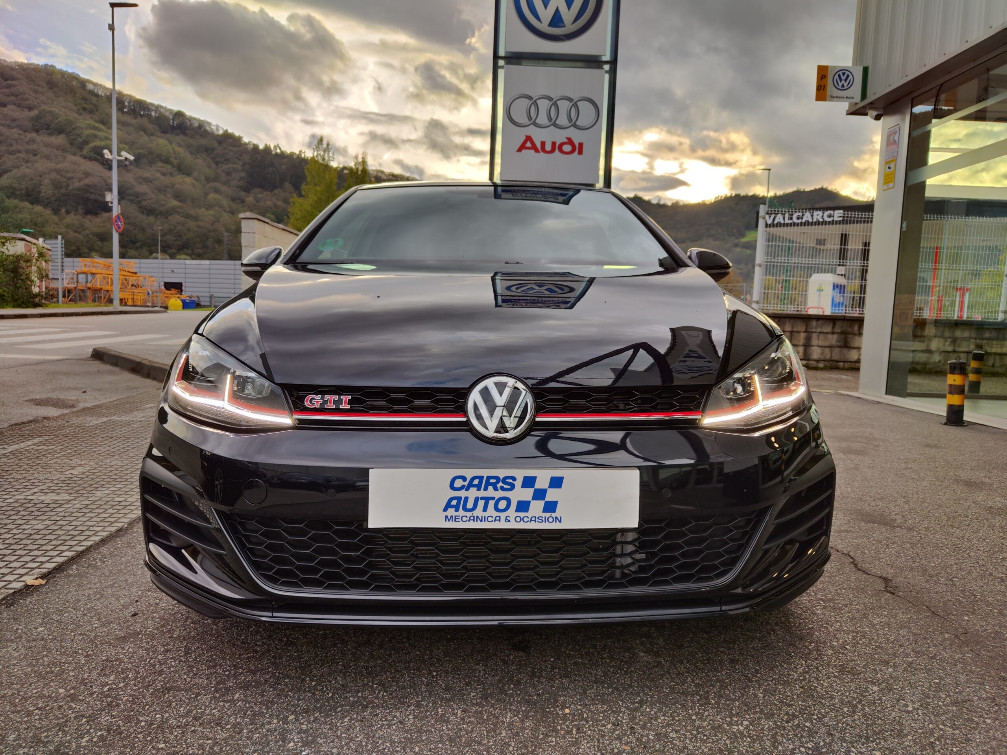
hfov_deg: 71.6
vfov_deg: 56.8
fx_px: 698
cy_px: 378
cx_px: 504
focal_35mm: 24
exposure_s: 1/329
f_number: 1.88
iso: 50
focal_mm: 5.59
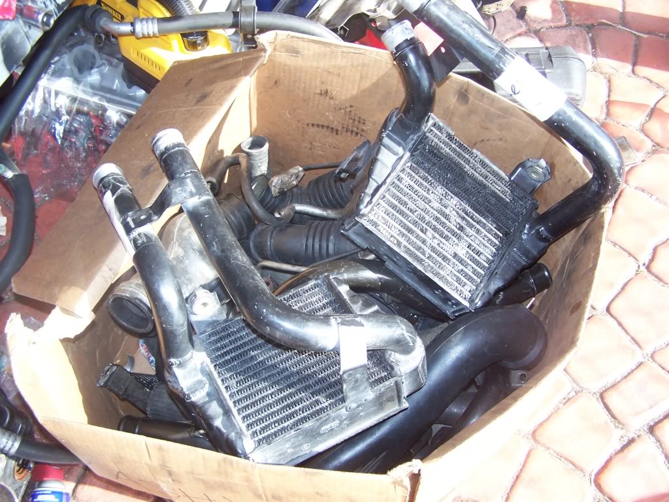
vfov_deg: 37.7
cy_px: 251
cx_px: 334
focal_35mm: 38
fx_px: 734
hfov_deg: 49.0
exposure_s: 1/125
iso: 80
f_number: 2.8
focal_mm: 6.3
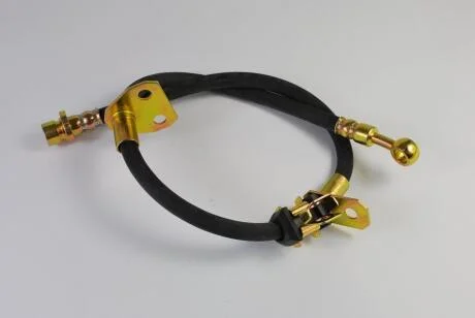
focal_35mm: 48
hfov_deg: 41.1
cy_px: 159
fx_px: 634
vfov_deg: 28.2
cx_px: 238
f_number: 13
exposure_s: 1/30
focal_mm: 32
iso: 220
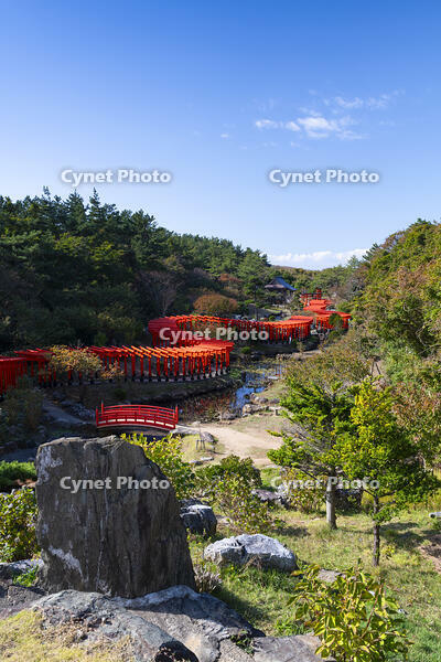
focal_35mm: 29
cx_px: 220
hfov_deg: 45.0
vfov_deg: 63.7
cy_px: 331
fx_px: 533
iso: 100
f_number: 11
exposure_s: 1/40
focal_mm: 29
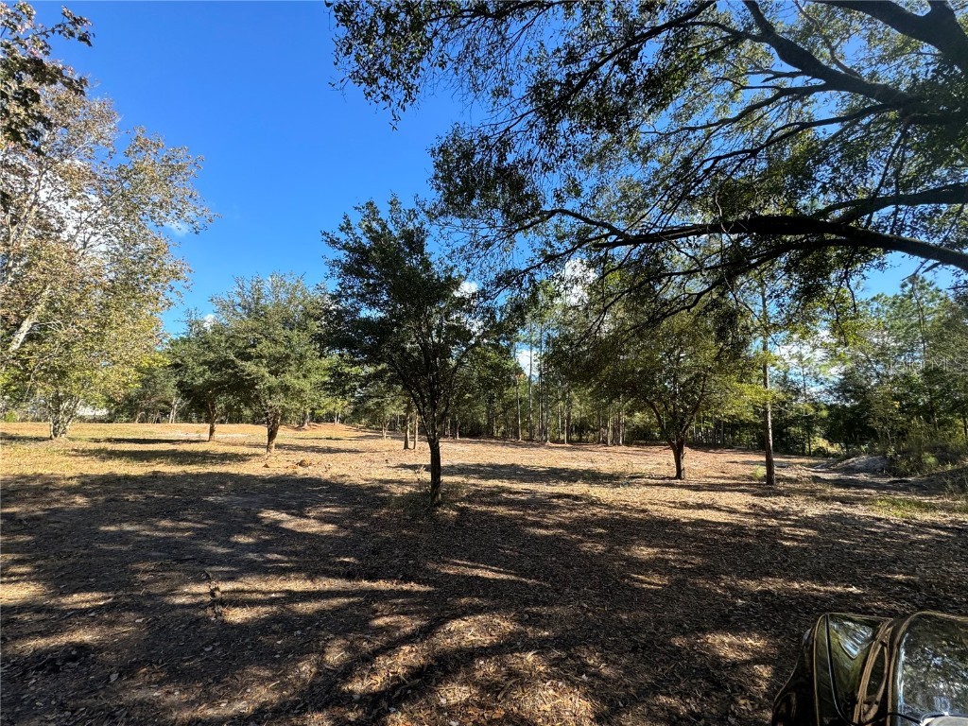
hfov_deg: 102.1
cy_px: 363
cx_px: 484
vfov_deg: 85.7
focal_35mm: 14
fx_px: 391
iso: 40
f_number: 2.2
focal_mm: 2.22
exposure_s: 1/501
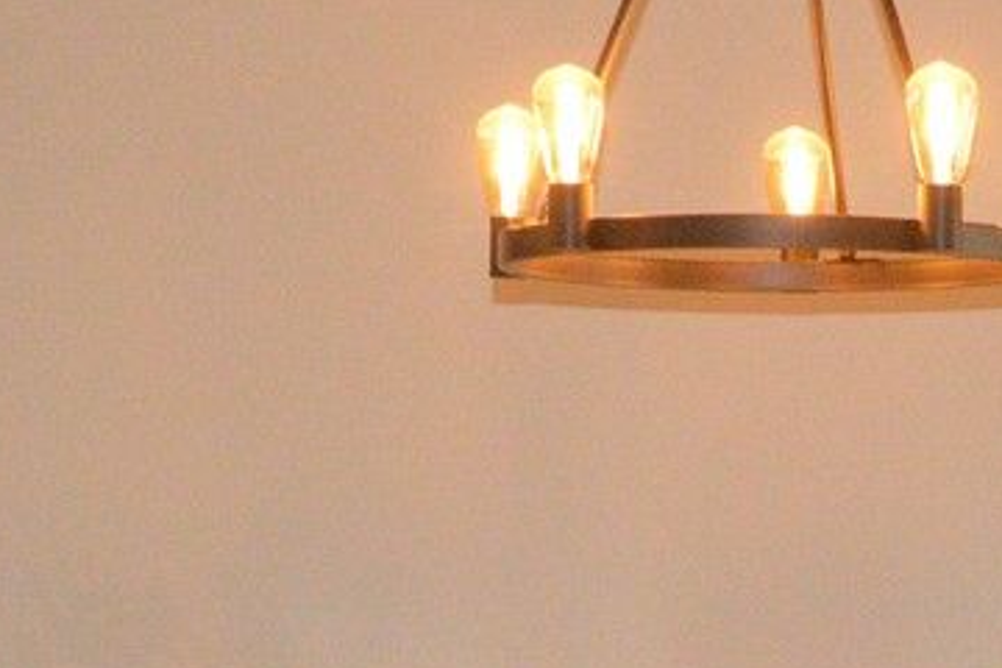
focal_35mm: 150
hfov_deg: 13.5
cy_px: 729
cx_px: 1002
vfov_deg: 9.1
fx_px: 4175
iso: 3200
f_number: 5
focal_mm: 20
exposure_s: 1/160
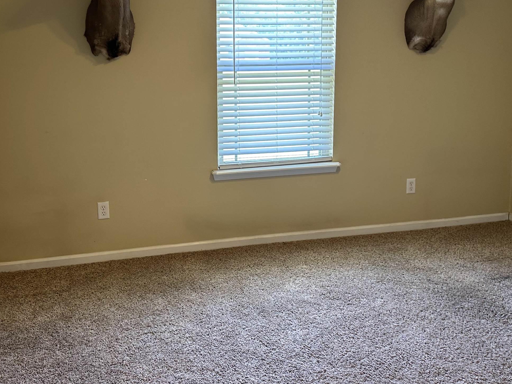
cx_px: 220
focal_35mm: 38
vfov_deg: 37.3
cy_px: 125
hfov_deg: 48.8
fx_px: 562
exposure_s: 1/60
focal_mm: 6.86
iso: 160
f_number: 1.78
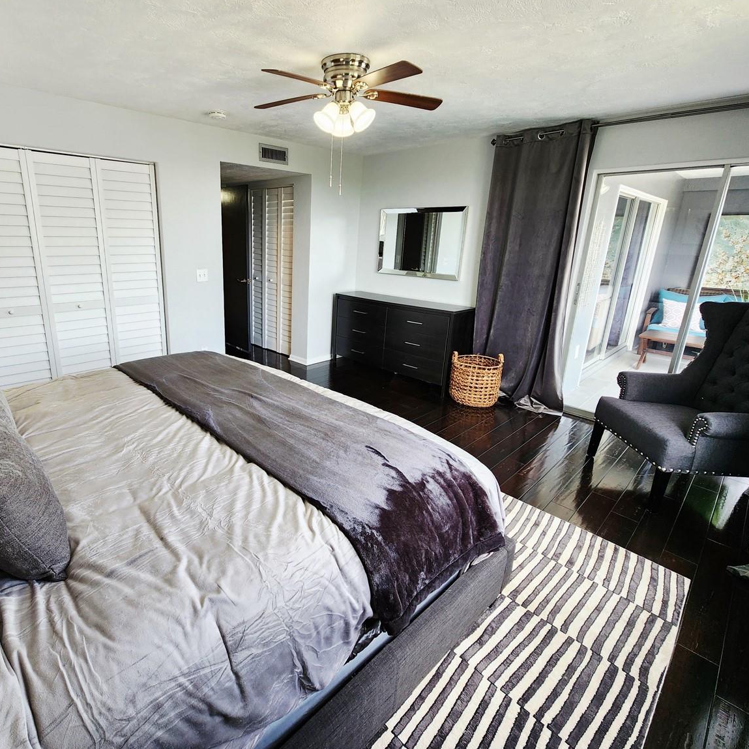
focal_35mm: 16
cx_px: 303
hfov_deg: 86.4
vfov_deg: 87.4
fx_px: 392
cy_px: 364
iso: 125
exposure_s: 1/60.2
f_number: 2.2
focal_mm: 2.2
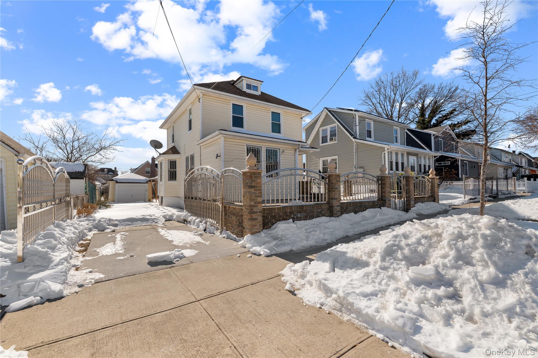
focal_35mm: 15
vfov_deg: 77.2
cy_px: 179
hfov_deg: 100.4
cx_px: 269
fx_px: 224
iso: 100
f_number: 8
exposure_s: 1/320
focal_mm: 15
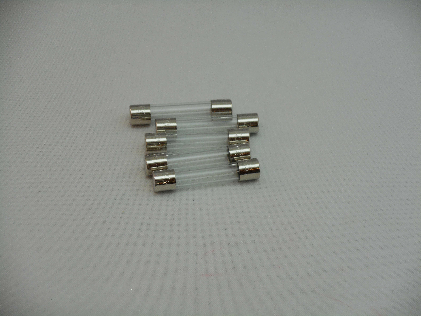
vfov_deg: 12.7
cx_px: 210
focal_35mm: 117
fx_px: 1423
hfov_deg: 16.8
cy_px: 158
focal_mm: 20.9
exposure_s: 1/60
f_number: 5.9
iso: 110
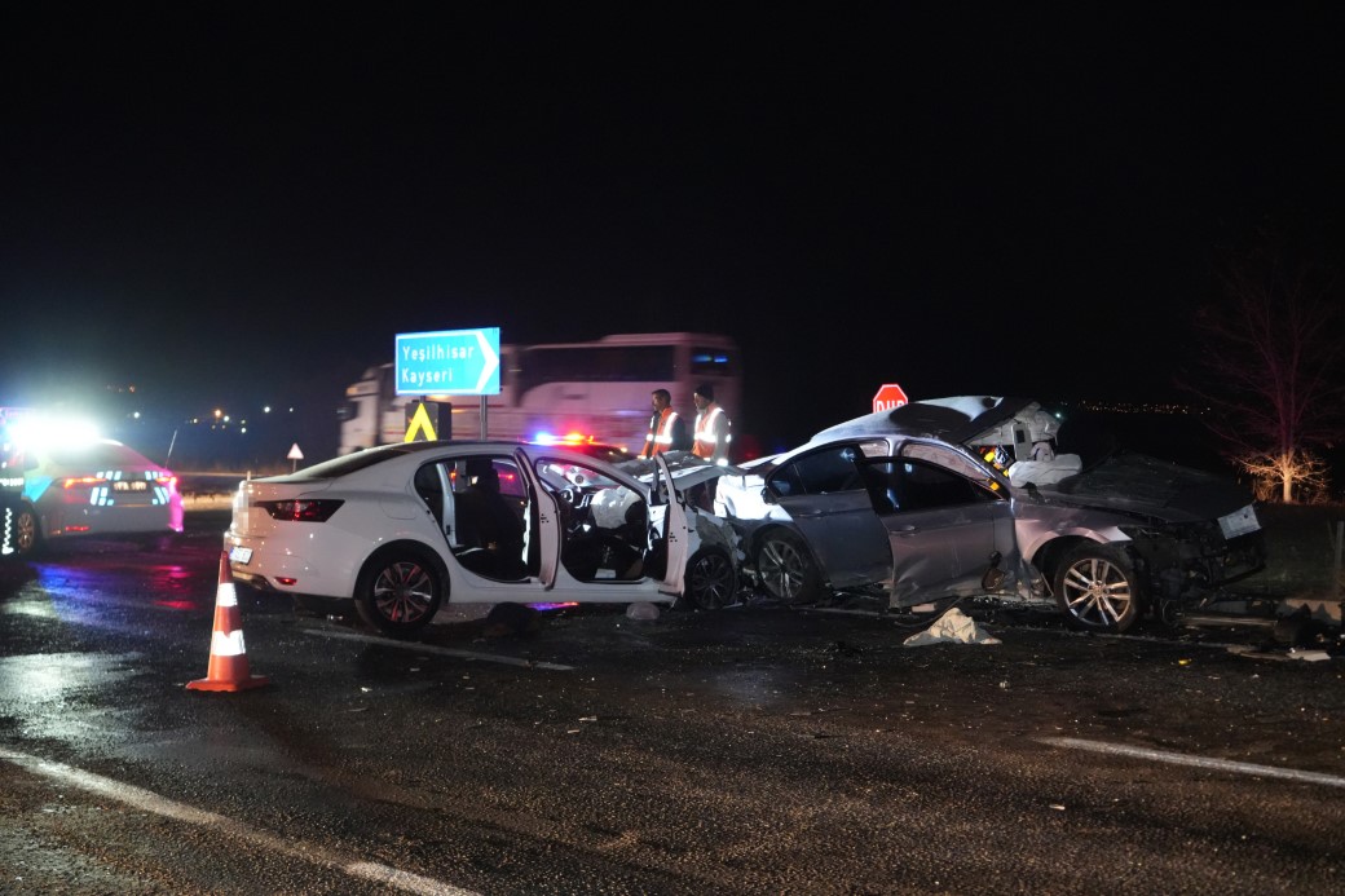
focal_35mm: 43
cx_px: 672
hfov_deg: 45.4
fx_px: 1606
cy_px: 448
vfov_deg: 31.2
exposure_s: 1/25
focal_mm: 43
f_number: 4
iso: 12800
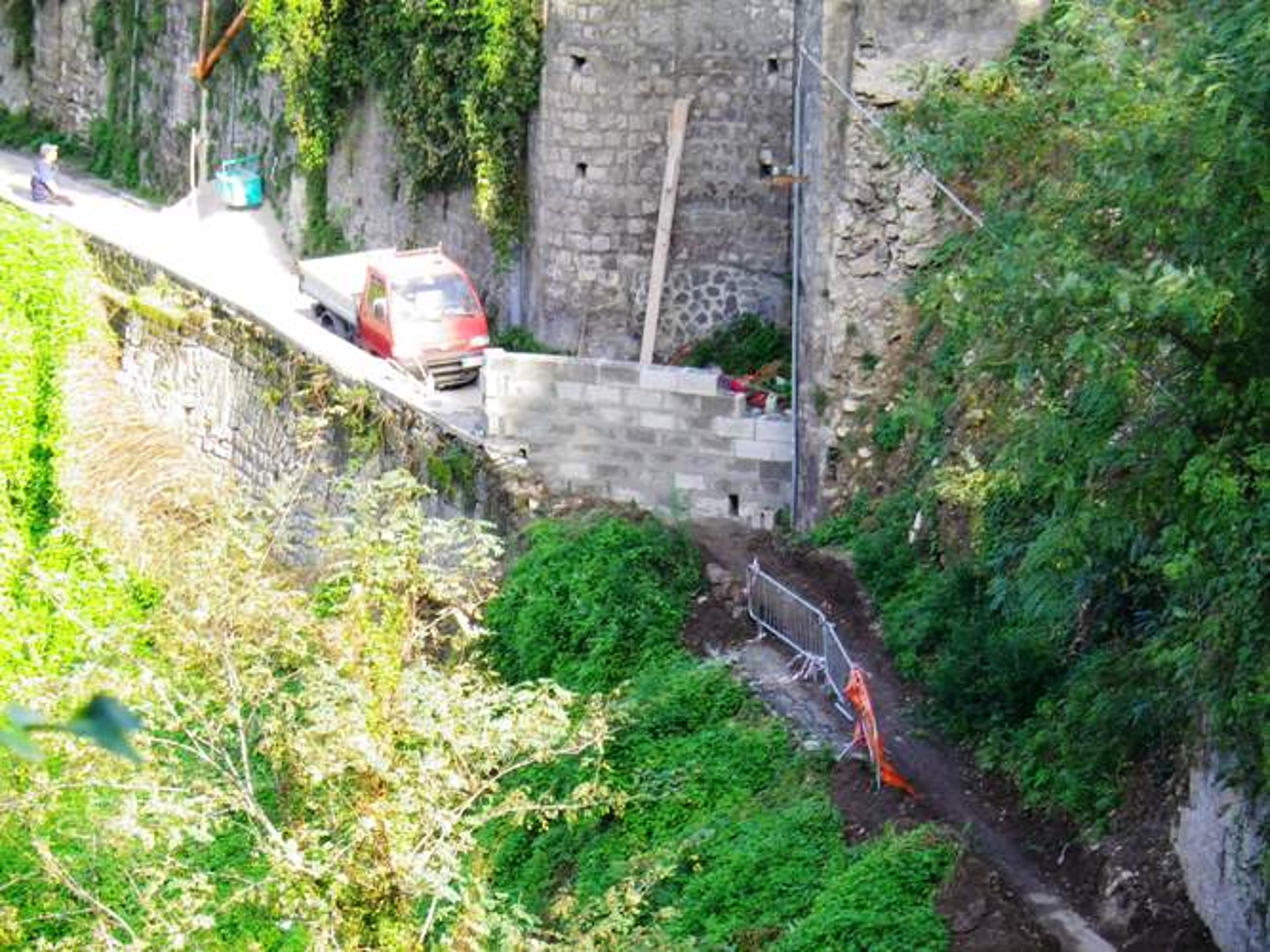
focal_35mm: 213
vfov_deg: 7.0
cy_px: 476
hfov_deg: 9.3
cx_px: 635
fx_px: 7813
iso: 250
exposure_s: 1/125
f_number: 5.8
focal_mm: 37.5
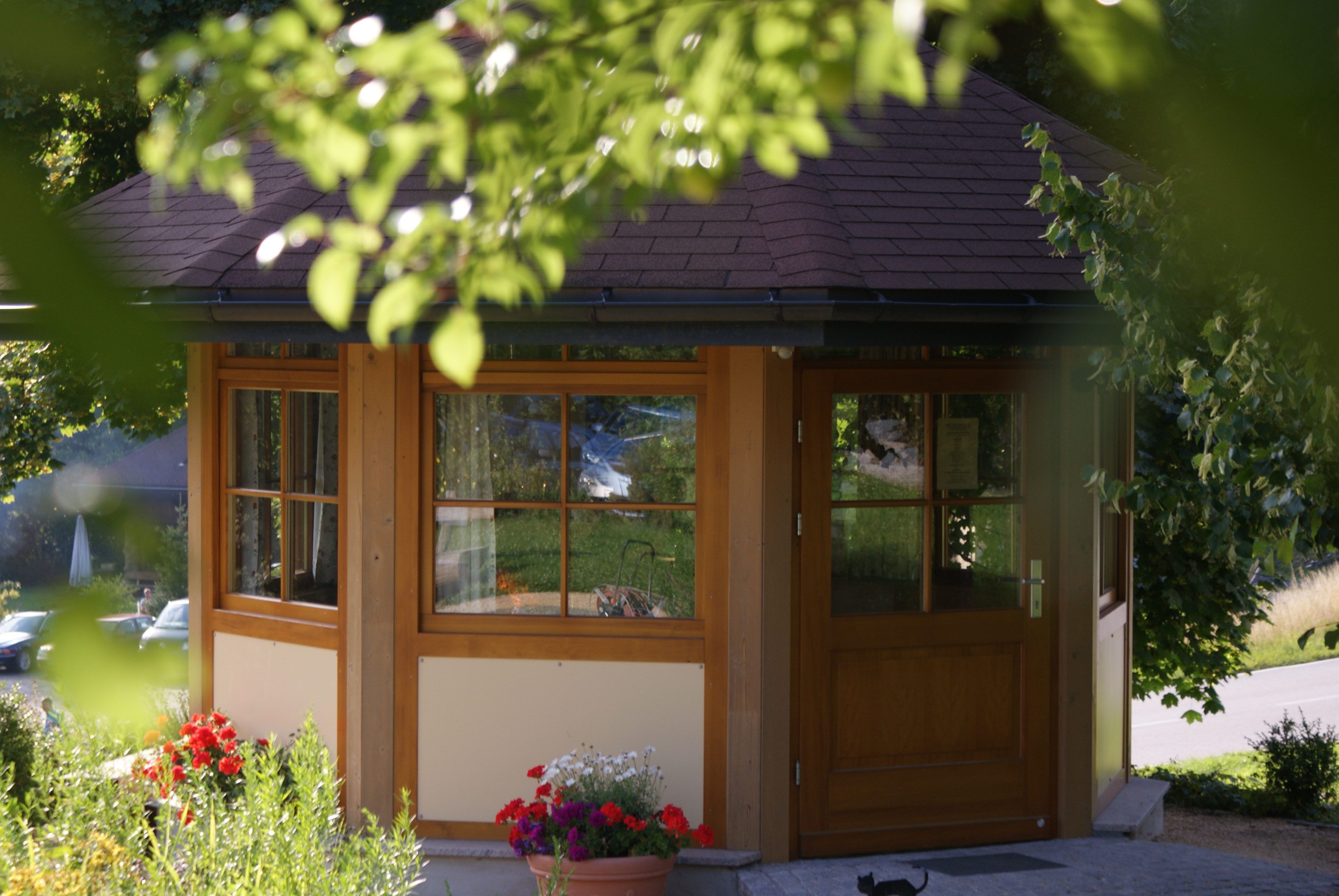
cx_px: 670
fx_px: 3910
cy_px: 448
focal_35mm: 105
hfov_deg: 19.4
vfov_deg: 13.1
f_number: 5.6
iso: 125
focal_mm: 70
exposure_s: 1/125
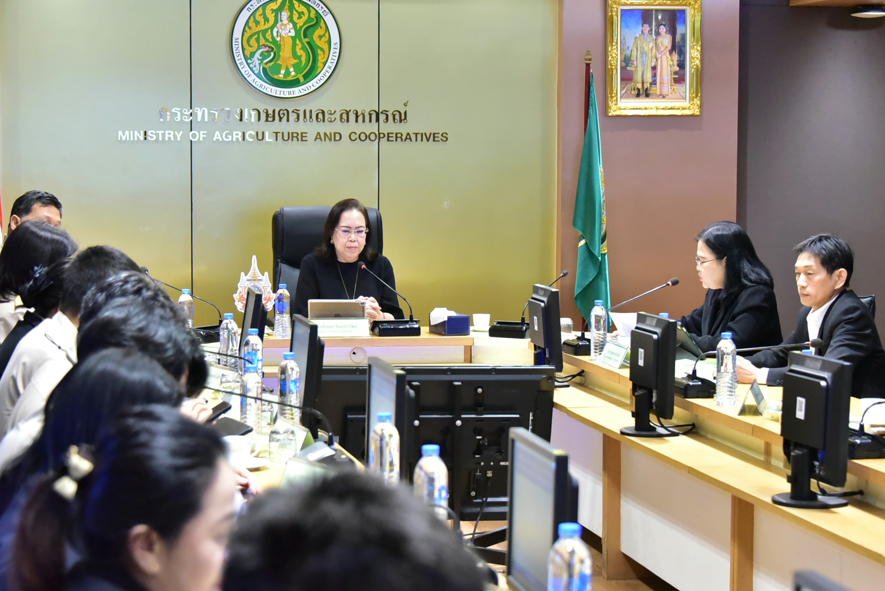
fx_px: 1771
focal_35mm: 72
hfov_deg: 28.1
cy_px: 296
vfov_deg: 18.9
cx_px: 442
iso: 10000
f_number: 5.6
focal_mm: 72
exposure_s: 1/125
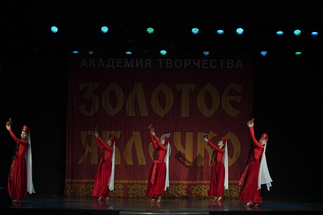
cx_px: 162
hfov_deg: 26.0
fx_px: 700
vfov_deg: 17.5
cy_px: 108
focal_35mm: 78
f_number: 4
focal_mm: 78
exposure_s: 1/400
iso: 2000
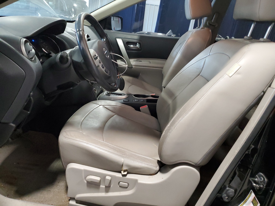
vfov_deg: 53.1
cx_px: 138
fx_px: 207
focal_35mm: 26
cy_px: 103
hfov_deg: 67.3
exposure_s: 1/60.2
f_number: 1.5
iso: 384
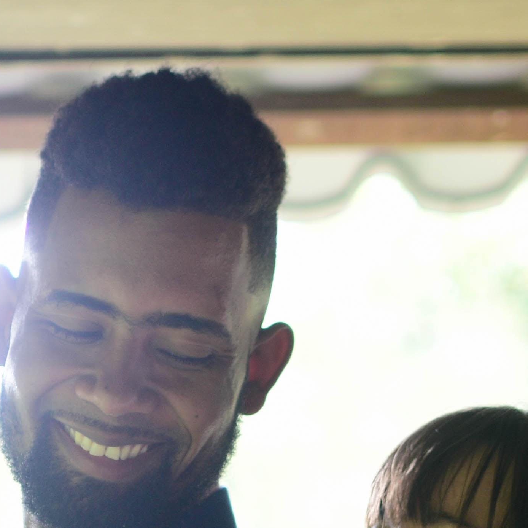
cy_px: 698
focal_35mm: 193
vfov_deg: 8.9
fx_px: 3328
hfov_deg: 9.0
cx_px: -32
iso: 200
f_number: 1.8
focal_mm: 35
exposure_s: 1/125
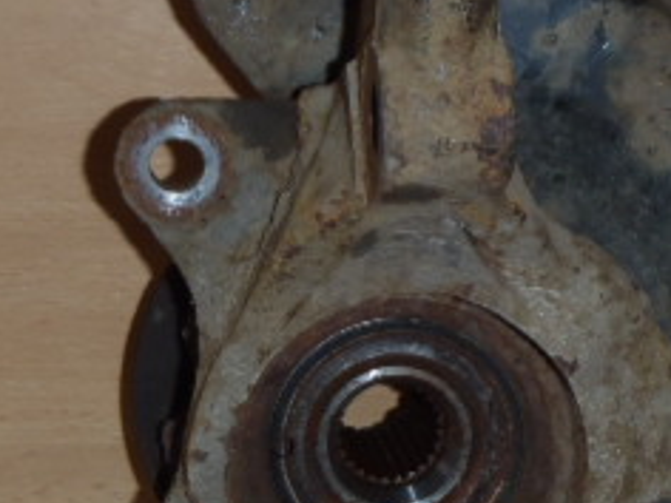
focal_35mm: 103
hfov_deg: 19.0
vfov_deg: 14.3
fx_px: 1997
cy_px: 335
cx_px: 250
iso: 100
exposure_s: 1/40
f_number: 4.6
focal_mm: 6.83
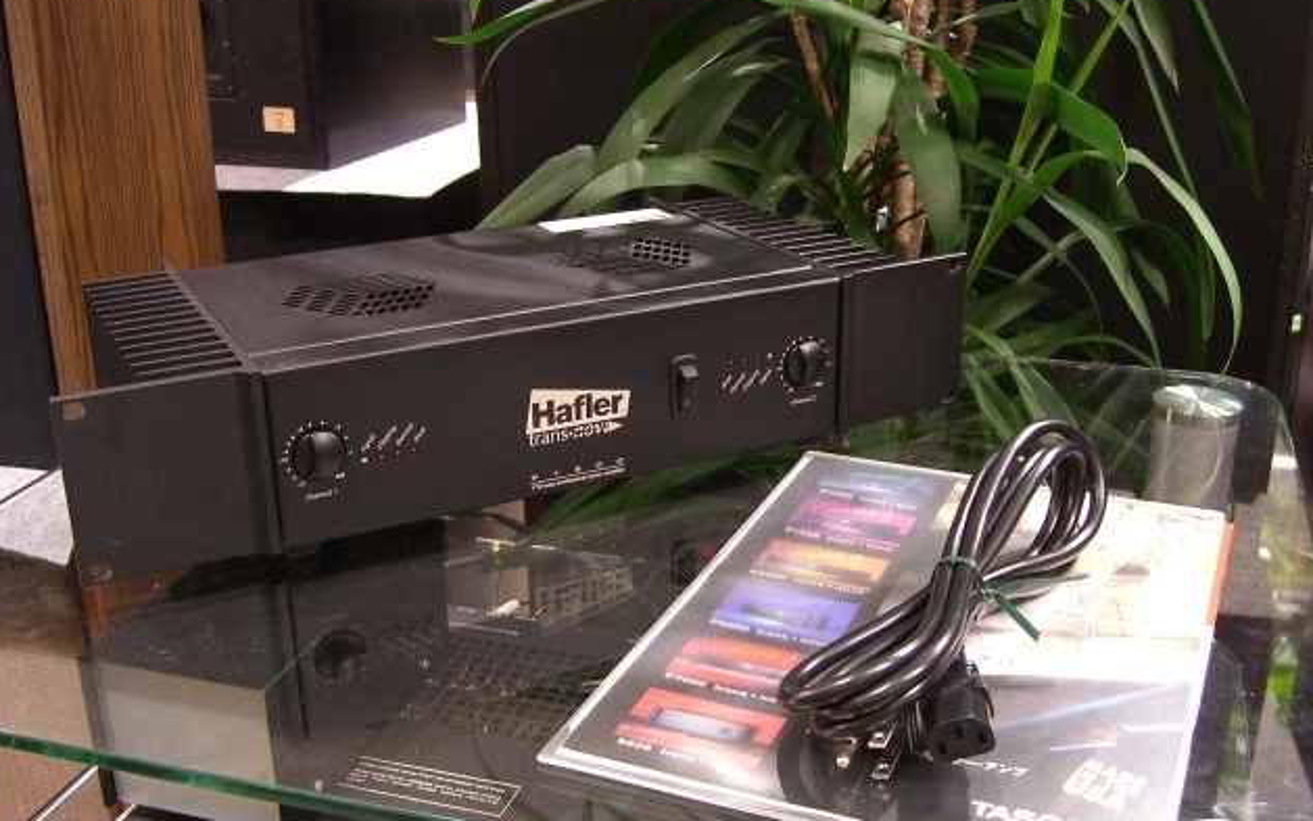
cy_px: 470
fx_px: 1467
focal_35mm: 41
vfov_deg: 31.2
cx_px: 649
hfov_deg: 48.2
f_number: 2.8
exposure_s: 1/6
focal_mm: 7.9
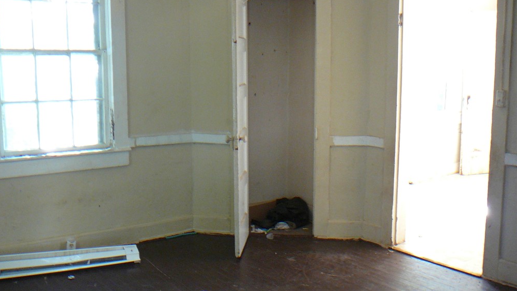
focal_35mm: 39
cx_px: 253
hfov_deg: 51.6
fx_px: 535
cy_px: 177
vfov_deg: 30.3
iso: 200
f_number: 2.8
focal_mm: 5.2
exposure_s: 1/8
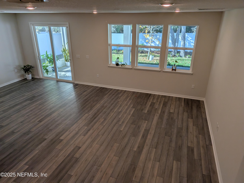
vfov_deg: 56.9
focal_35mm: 24
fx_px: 169
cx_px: 122
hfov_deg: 71.5
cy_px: 92
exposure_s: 1/549
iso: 22
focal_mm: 6.9
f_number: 1.68
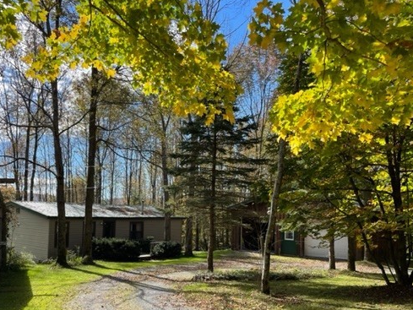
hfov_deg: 53.5
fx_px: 406
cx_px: 160
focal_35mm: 34
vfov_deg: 41.4
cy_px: 202
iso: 32
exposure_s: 1/1401
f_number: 1.6
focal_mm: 4.2
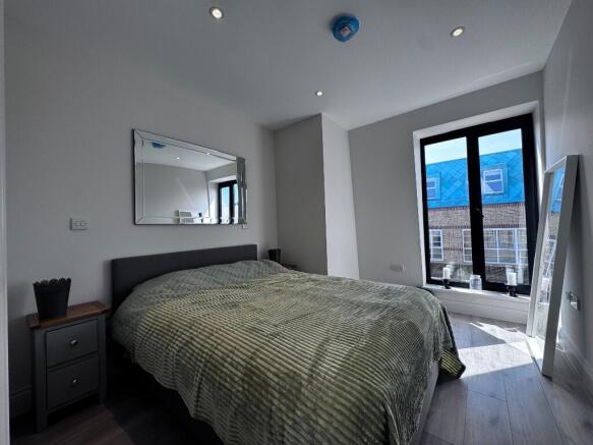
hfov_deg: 102.1
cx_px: 296
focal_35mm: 14
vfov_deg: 85.7
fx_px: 240
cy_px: 222
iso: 40
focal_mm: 2.22
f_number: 2.2
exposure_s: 1/250
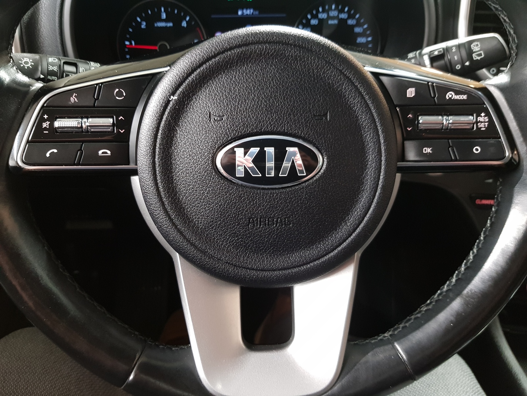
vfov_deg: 53.1
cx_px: 264
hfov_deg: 67.3
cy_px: 198
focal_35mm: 26
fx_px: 396
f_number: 1.7
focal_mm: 4.2
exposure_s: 1/13
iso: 200
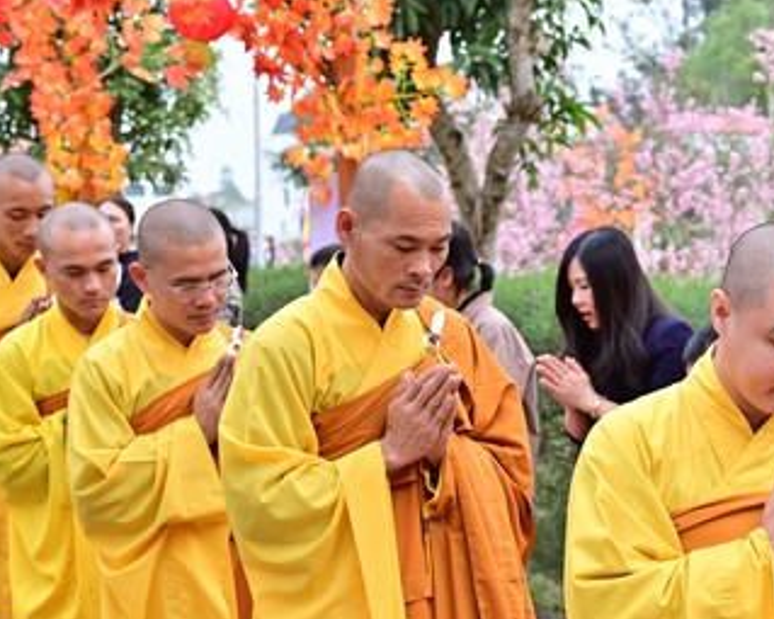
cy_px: 425
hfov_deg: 21.5
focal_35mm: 88
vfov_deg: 17.4
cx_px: 626
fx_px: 2015
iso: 160
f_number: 5
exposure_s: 1/320
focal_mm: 46
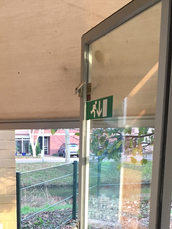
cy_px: 212
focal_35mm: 54
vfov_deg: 33.4
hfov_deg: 26.4
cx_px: 28
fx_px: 358
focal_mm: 4.15
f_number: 2.2
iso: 64
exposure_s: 1/33
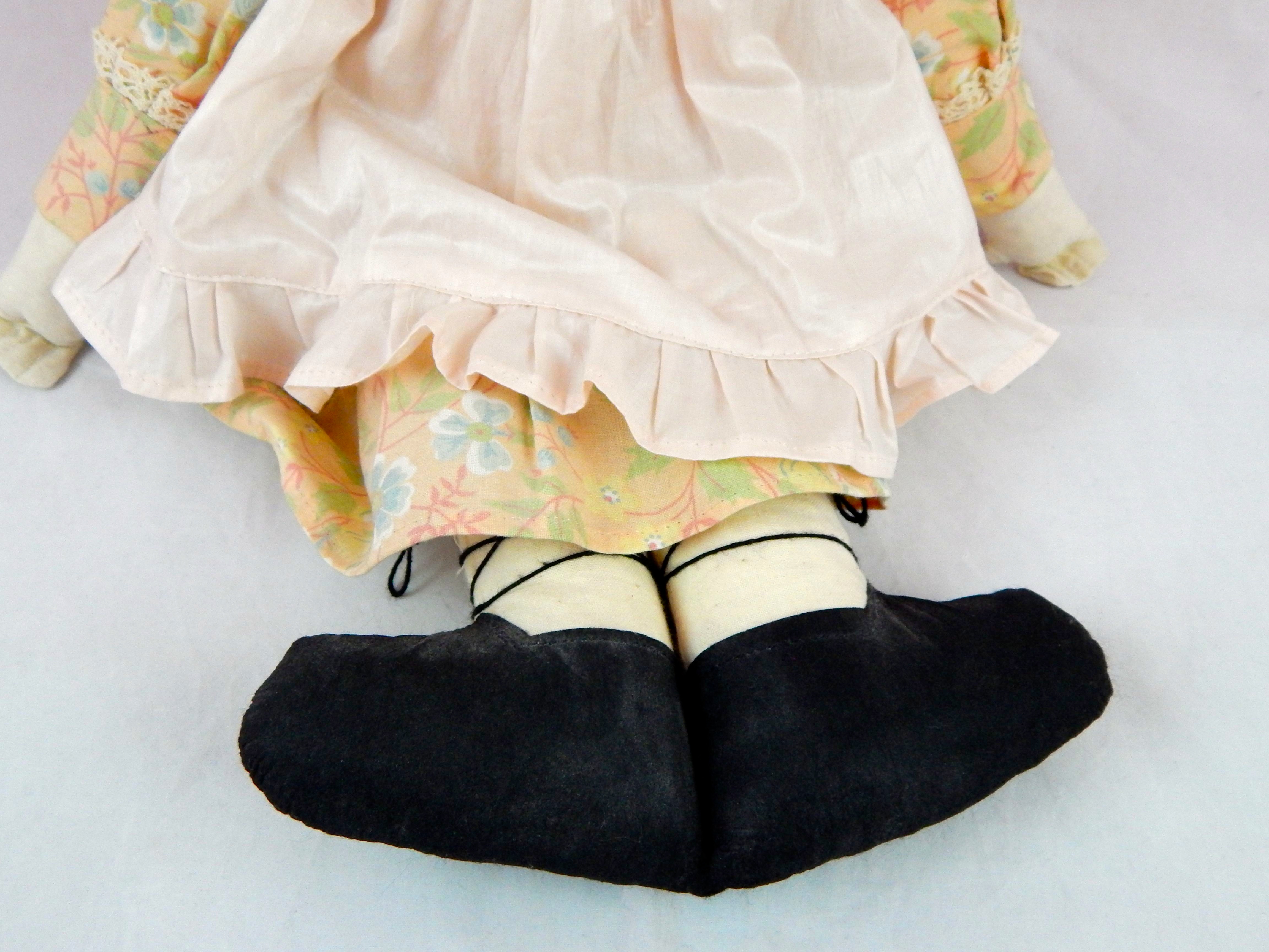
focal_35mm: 28
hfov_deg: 63.4
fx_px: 1026
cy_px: 476
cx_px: 634
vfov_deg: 49.7
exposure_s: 1/100
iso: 400
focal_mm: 5.1
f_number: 3.2
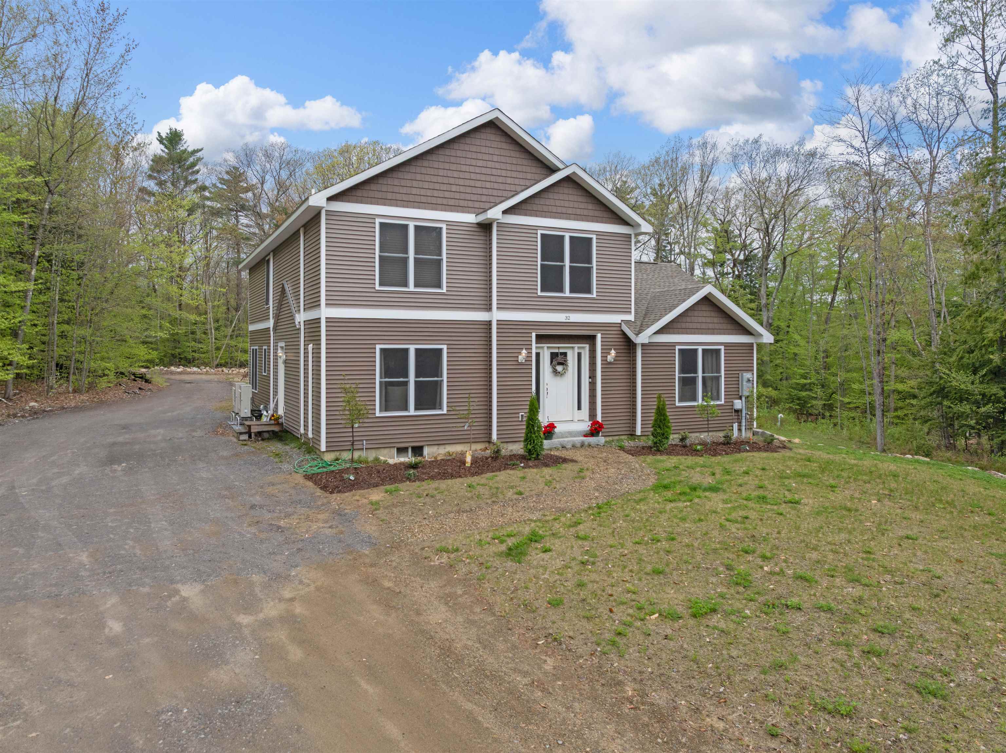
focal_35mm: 24
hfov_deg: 71.6
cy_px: 376
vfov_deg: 56.8
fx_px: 697
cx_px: 503
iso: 160
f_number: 2.8
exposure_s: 1/2500
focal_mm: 12.29
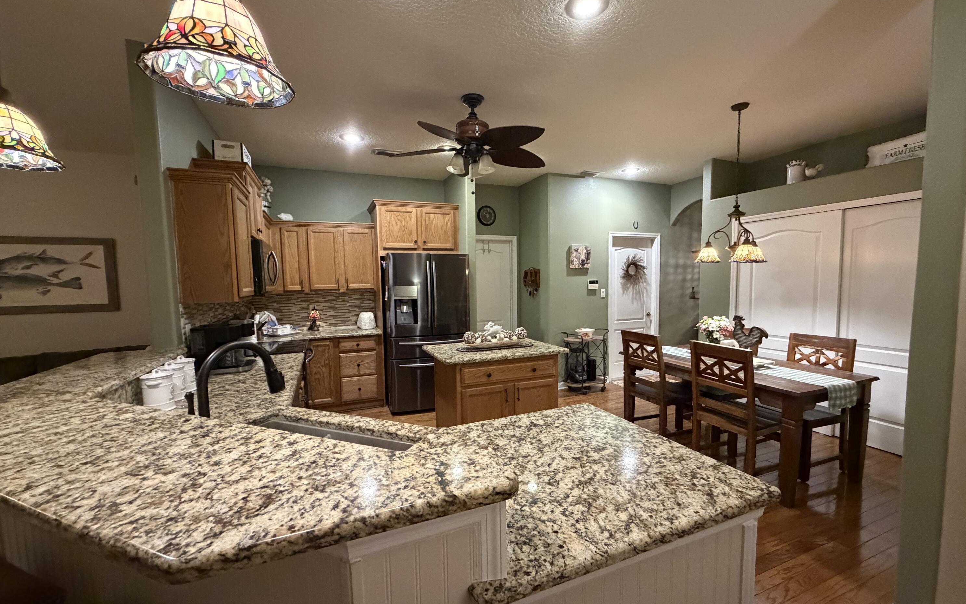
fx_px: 395
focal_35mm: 15
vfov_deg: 74.8
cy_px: 310
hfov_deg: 101.5
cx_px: 488
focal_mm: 2.22
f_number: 2.2
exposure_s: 1/60
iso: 1000
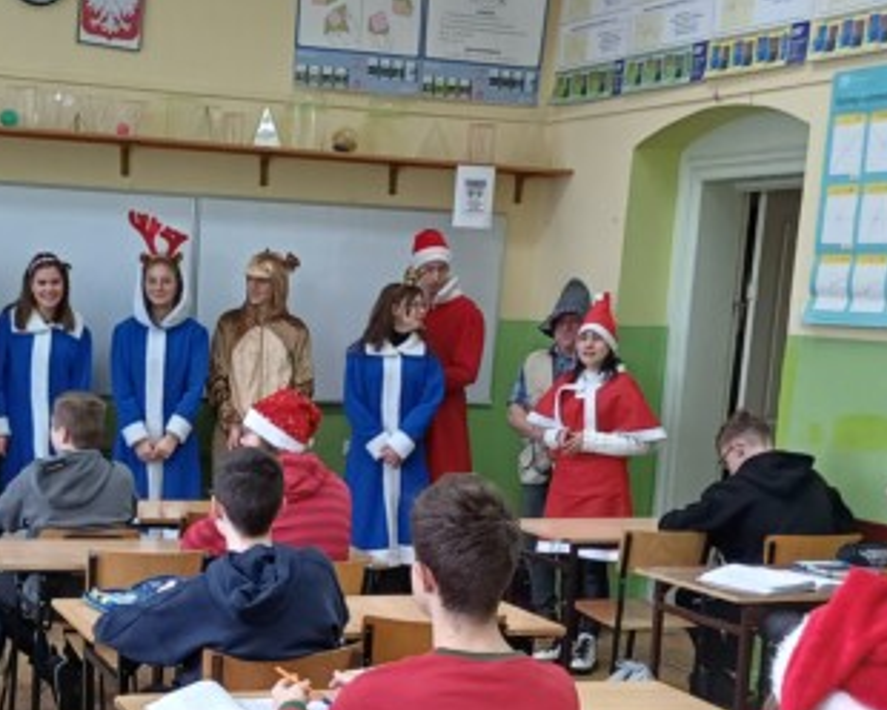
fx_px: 1654
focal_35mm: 63
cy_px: 598
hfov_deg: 29.5
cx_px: 209
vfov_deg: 23.7
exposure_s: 1/50
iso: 125
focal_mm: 4.65
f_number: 1.8
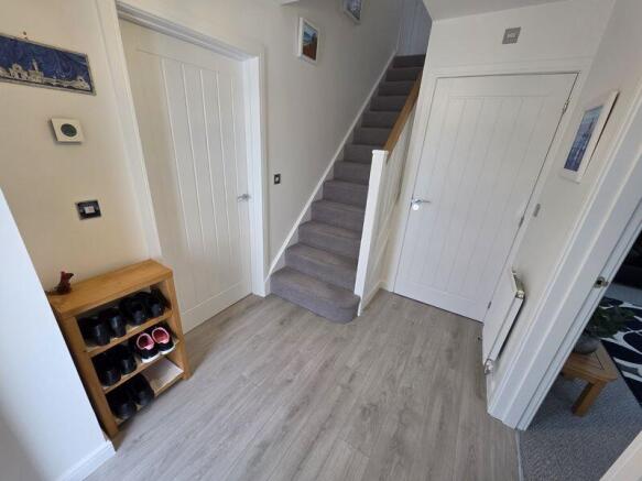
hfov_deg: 106.2
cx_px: 321
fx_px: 241
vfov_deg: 89.9
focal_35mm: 13
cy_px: 240
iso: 200
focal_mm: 2.2
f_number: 1.9
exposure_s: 1/100
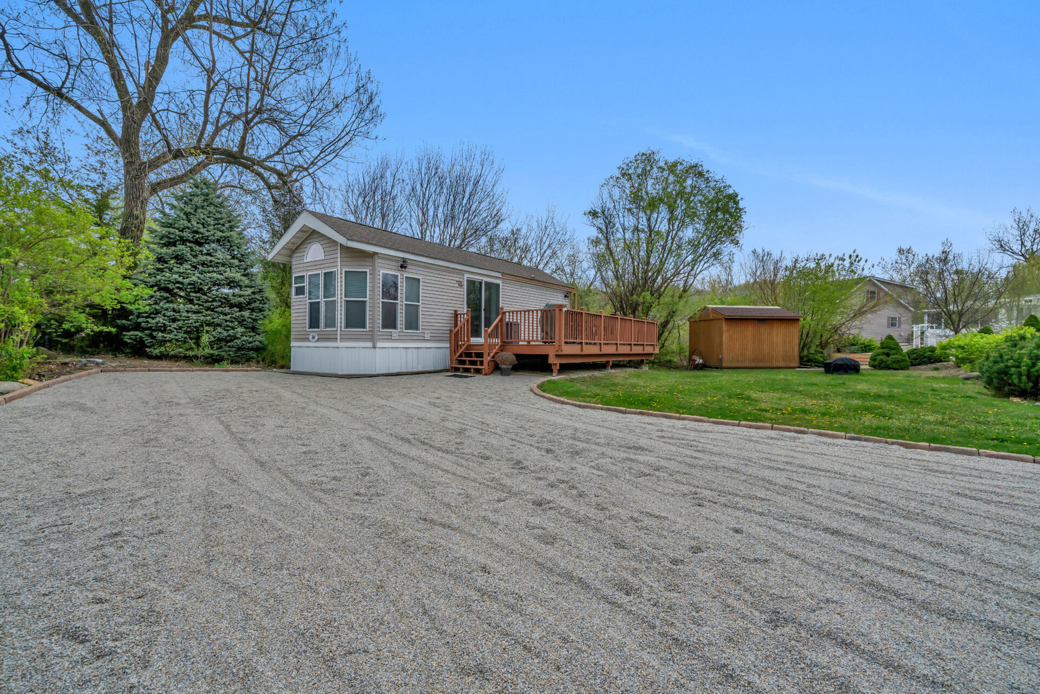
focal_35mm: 16
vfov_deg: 73.8
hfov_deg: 96.7
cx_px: 520
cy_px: 347
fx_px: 462
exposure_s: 1/2000
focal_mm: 16
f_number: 9
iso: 500
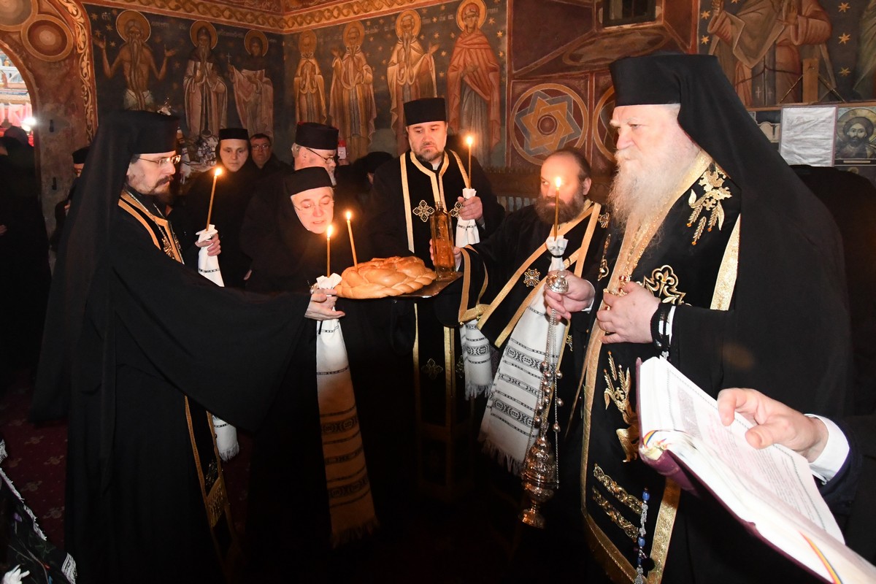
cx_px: 438
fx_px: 365
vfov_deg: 77.3
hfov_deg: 100.4
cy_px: 292
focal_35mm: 15
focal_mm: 10
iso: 6400
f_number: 4.5
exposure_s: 1/50
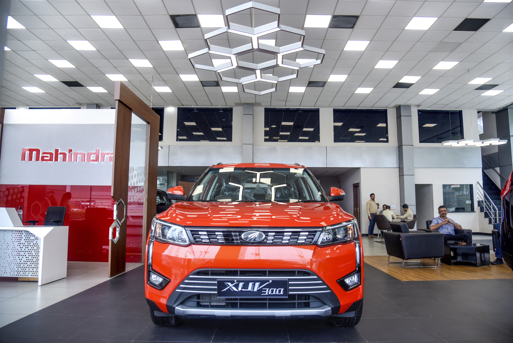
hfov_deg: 73.7
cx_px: 256
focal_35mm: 24
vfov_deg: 53.2
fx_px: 342
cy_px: 172
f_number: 4.5
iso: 320
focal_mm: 24
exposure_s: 1/125
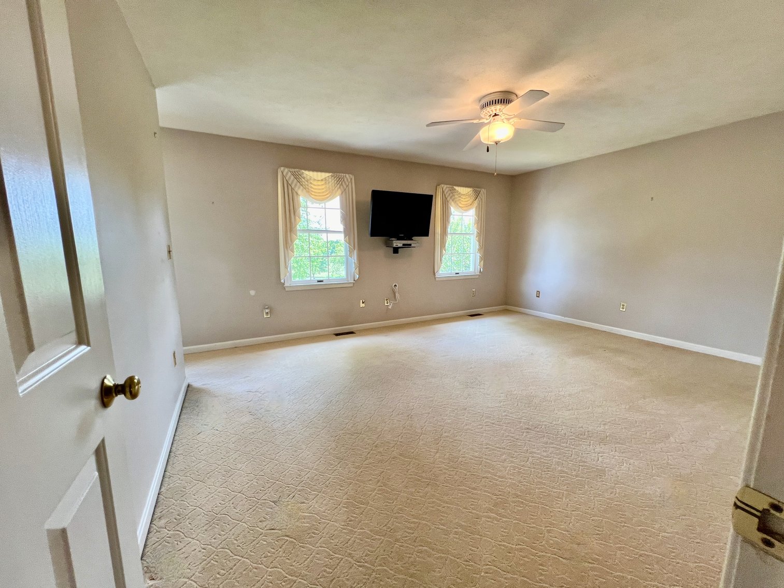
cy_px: 294
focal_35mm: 13
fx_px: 294
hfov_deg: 106.2
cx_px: 392
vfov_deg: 89.9
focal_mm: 1.57
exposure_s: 1/120
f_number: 1.8
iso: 125
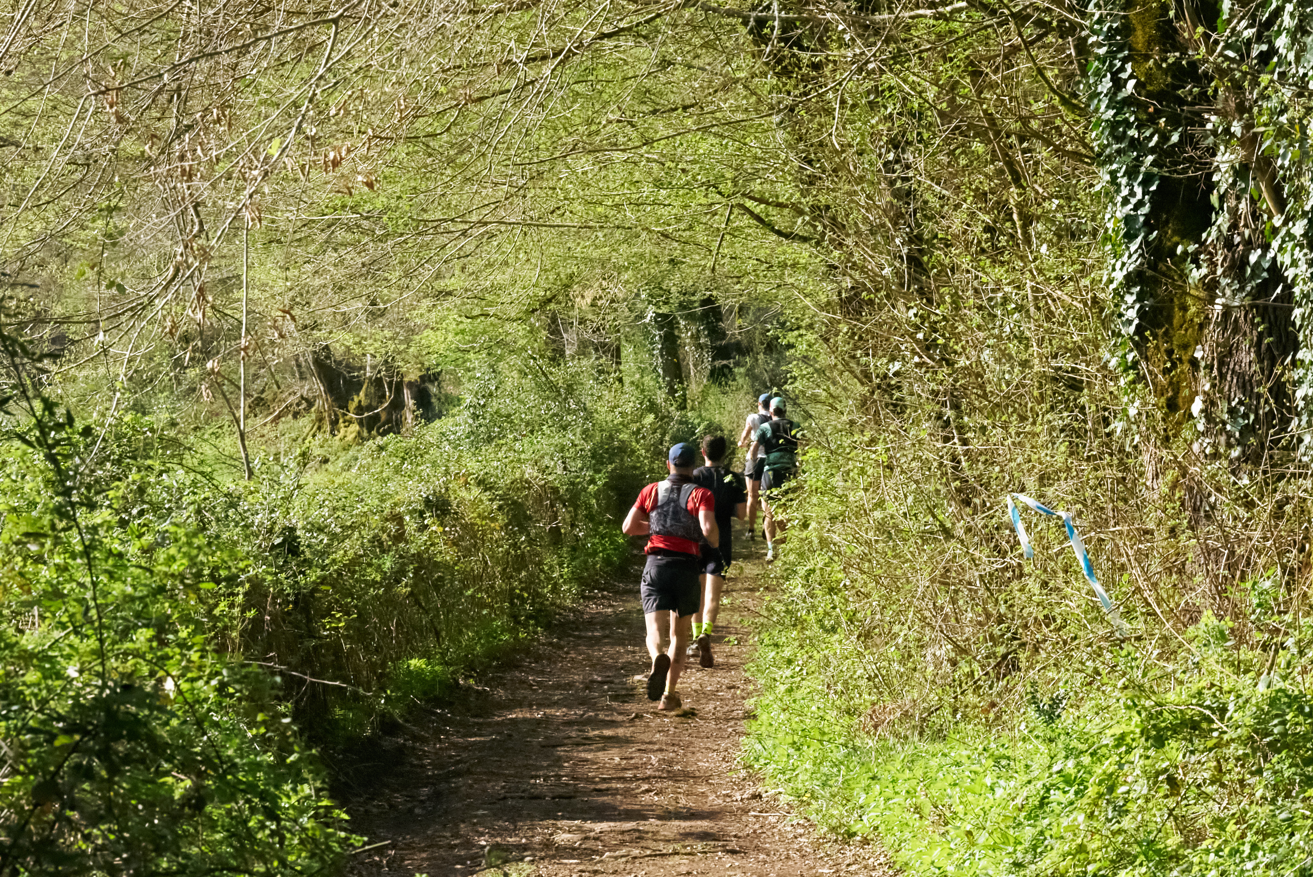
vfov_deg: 6.9
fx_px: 7299
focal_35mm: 200
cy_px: 438
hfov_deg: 10.3
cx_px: 656
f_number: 22
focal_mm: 200
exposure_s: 1/2000
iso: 32000
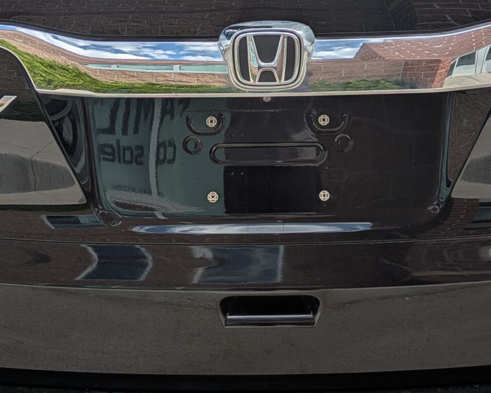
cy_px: 188
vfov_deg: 23.5
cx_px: 259
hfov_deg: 29.1
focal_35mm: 65
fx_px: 945
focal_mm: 5.43
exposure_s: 1/1166
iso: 42
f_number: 1.89
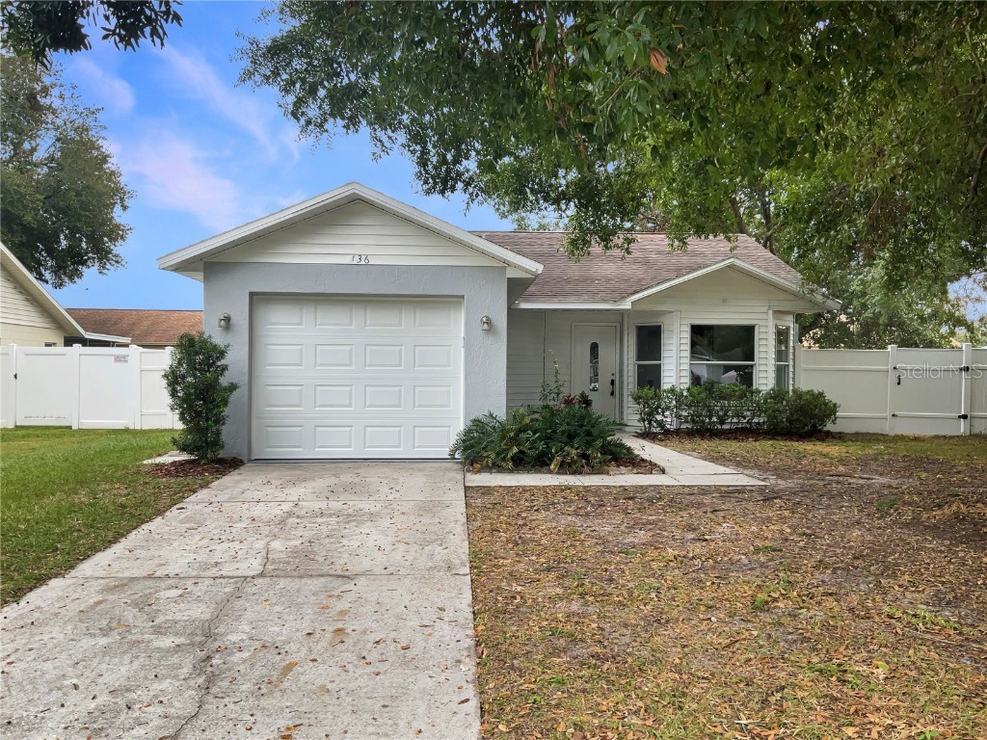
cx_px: 494
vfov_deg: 48.2
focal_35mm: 29
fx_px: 827
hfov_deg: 61.7
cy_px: 370
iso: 16
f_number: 1.8
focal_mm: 3
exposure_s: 1/297
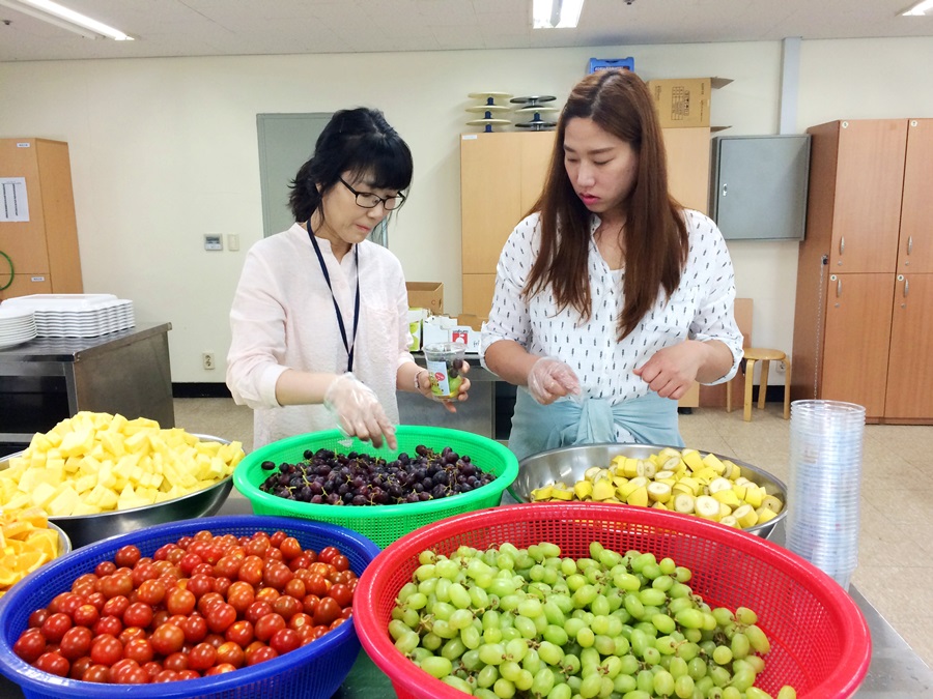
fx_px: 782
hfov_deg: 61.7
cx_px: 466
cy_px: 350
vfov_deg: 48.2
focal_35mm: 29
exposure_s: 1/30
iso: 50
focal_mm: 4.15
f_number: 2.2
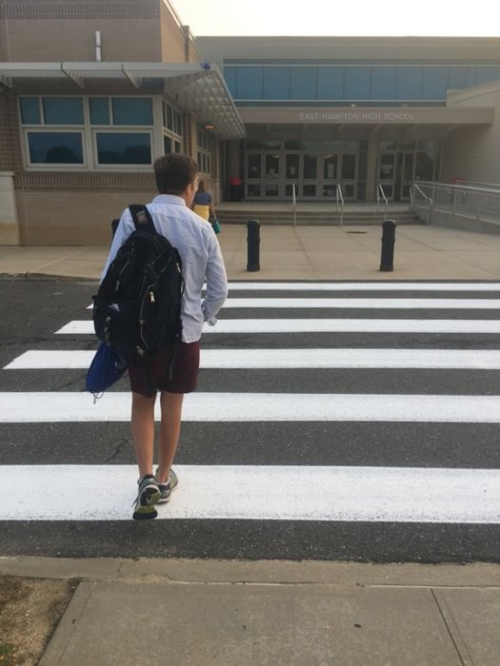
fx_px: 559
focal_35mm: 29
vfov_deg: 61.7
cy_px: 333
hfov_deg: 48.2
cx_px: 250
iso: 25
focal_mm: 4.15
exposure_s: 1/545
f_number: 2.2
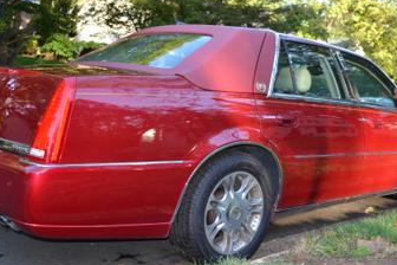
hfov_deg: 43.5
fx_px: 496
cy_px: 109
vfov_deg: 29.8
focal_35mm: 45
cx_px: 227
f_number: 4
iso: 200
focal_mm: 20
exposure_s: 1/125
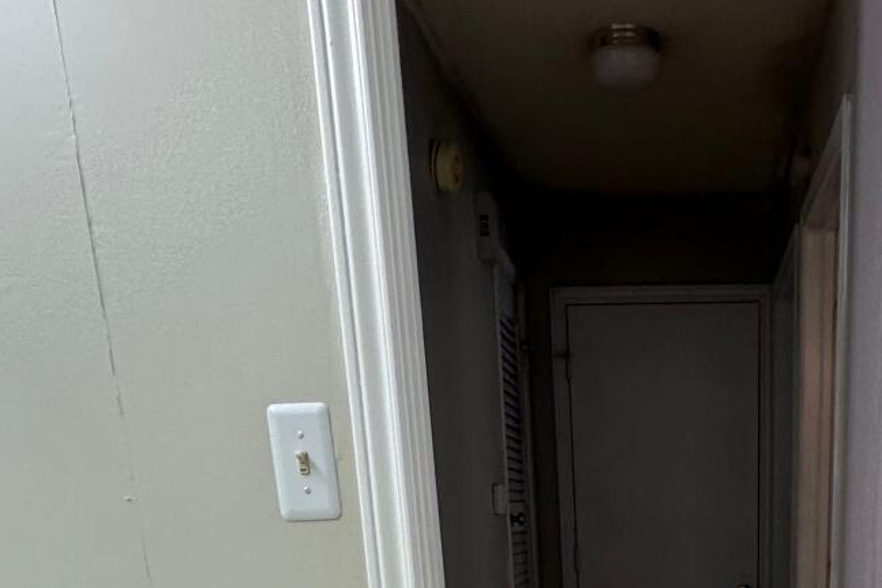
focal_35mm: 45
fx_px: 1102
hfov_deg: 42.0
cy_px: 855
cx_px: 683
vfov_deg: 24.2
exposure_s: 1/120
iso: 160
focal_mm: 2.22
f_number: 2.2
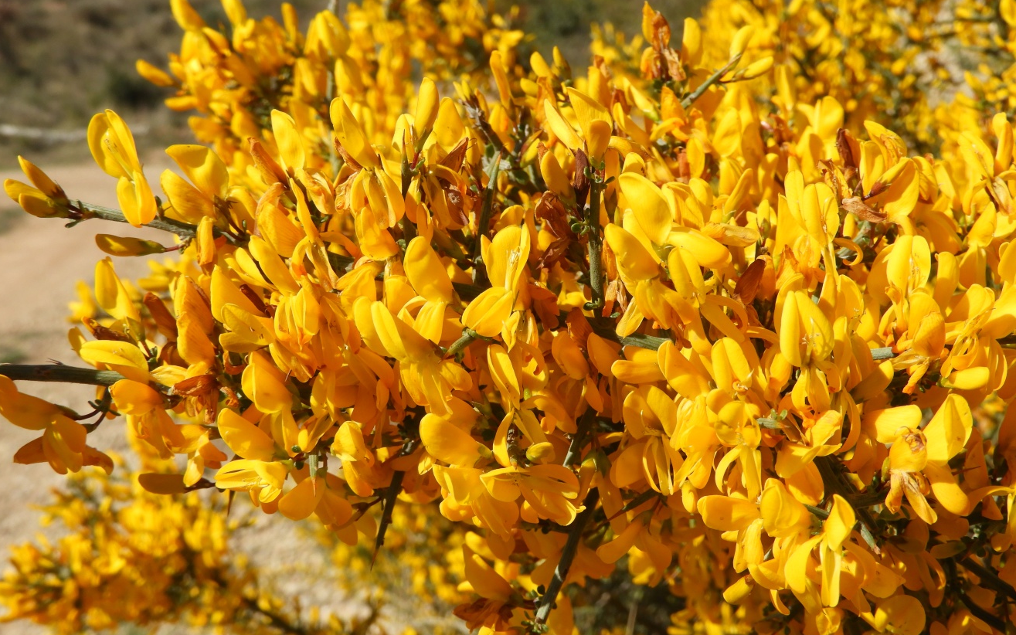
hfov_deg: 46.2
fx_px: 1191
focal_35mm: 43
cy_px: 310
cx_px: 504
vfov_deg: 29.9
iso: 100
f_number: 3.8
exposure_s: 1/1250
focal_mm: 7.2
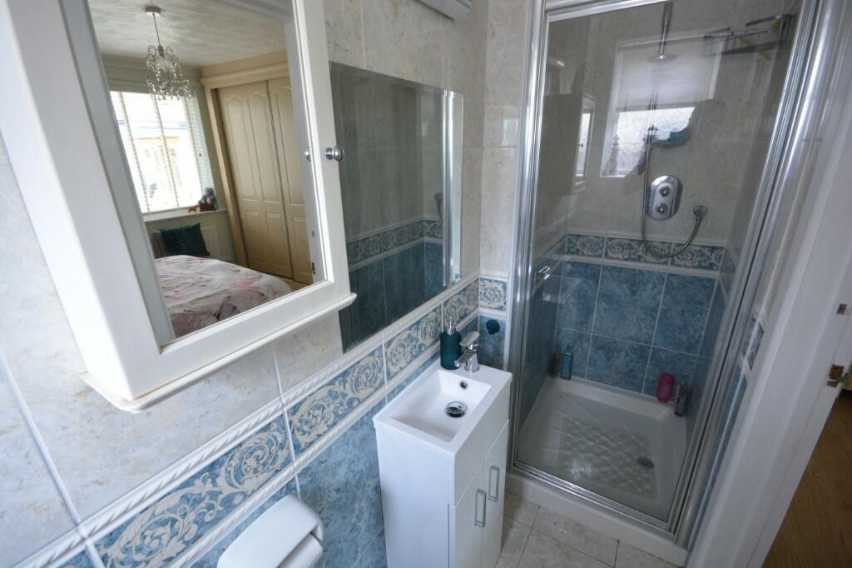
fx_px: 355
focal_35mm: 15
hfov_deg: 100.4
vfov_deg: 77.3
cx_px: 426
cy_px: 284
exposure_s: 1/20
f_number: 8
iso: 400
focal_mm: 10
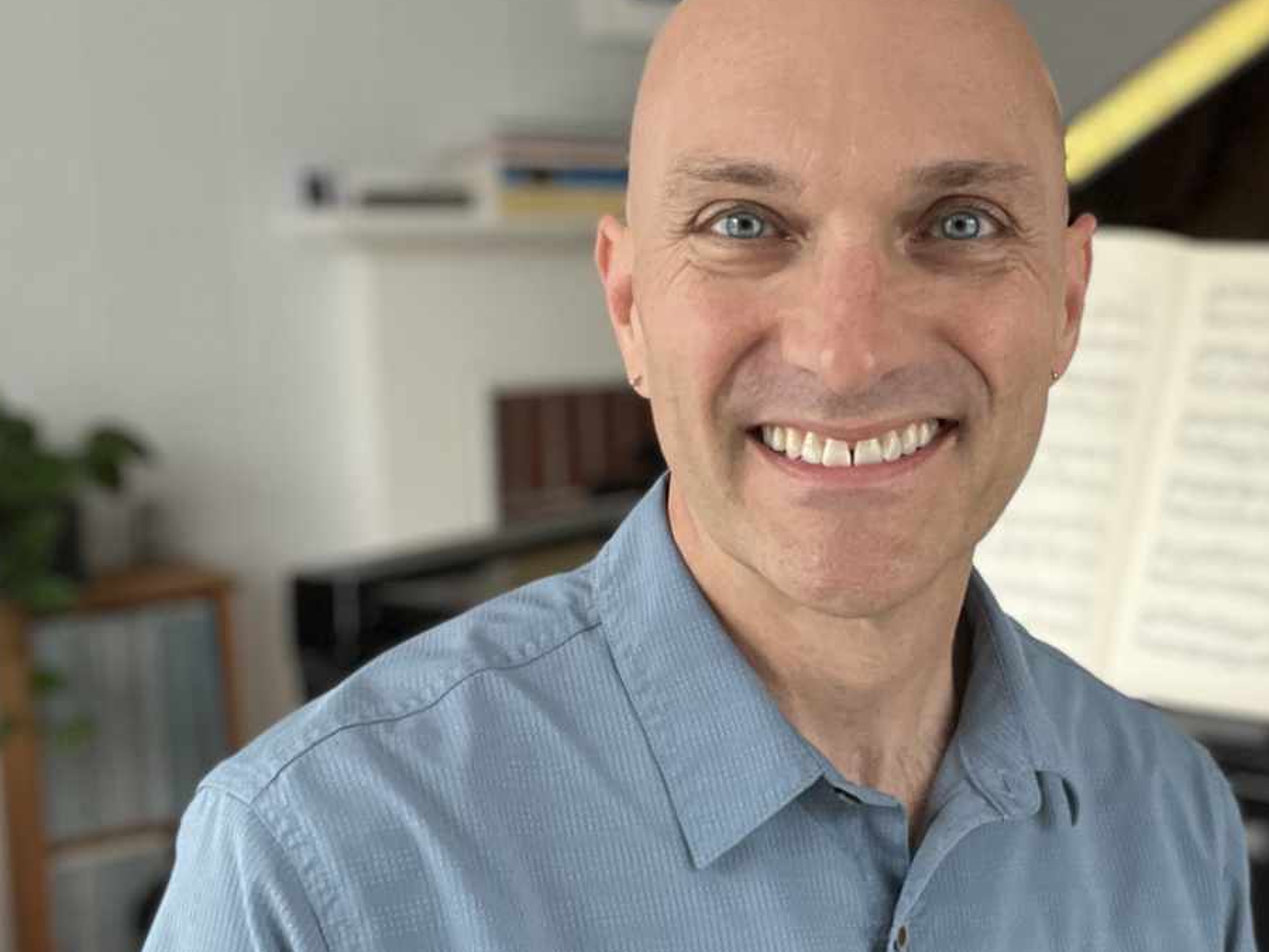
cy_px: 513
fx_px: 1833
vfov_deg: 29.1
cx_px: 911
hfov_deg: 37.5
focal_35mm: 50
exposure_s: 1/102
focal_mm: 2.7
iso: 100
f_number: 2.2
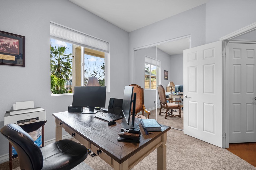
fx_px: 107
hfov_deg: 100.4
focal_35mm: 15
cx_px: 128
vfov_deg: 77.3
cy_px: 87
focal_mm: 14
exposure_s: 1/1.25
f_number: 9
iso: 200
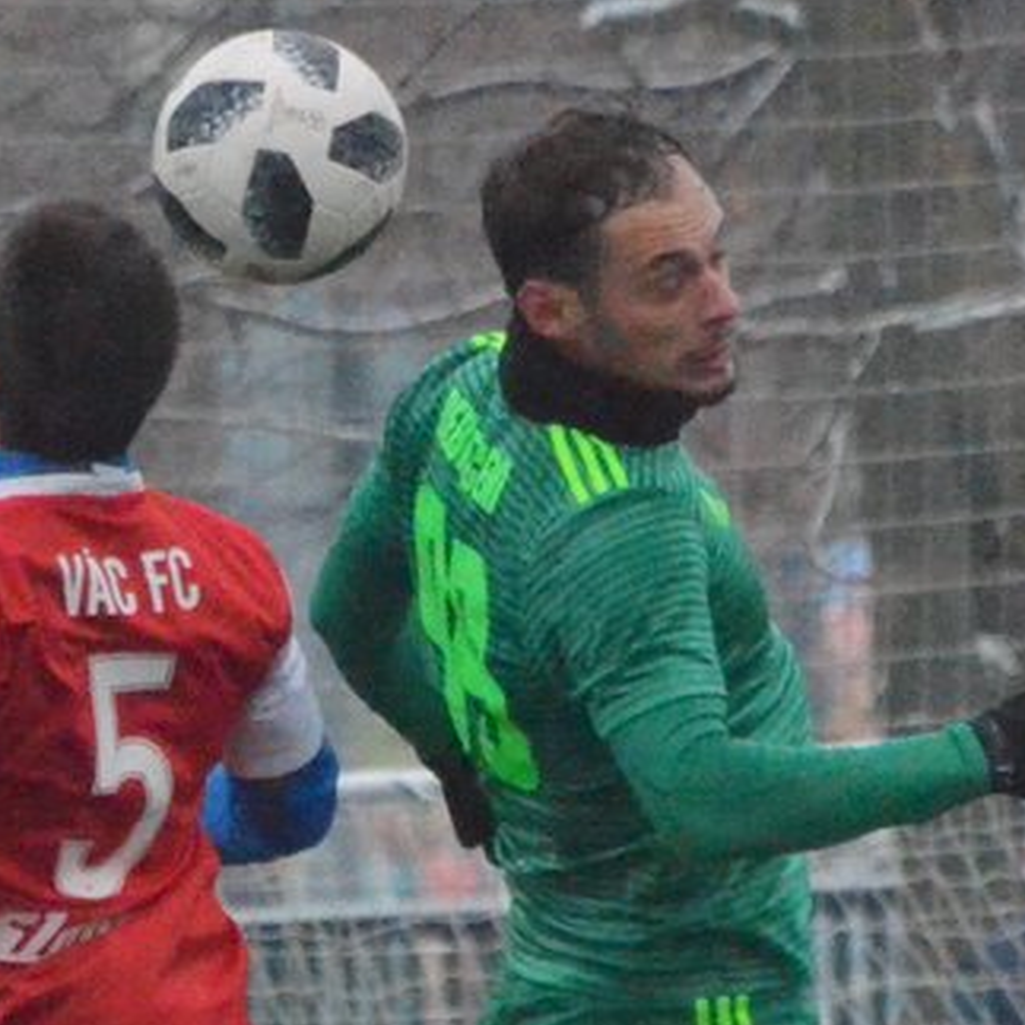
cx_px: 248
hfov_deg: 1.2
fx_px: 47571
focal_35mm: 1420
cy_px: 1154
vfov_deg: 1.2
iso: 6400
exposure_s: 1/4000
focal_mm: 300
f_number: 8
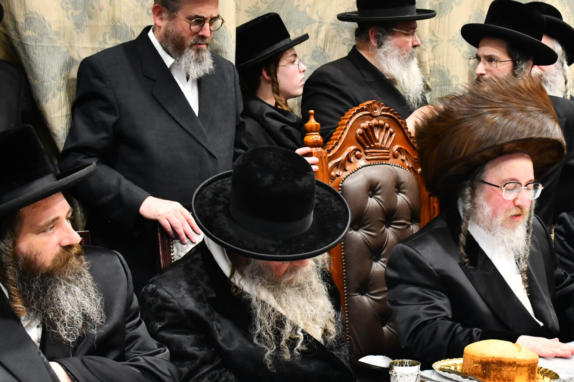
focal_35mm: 69
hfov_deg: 29.1
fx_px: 1100
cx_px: 381
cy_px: 202
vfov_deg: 19.7
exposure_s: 1/160
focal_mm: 35
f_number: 5.6
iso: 2000
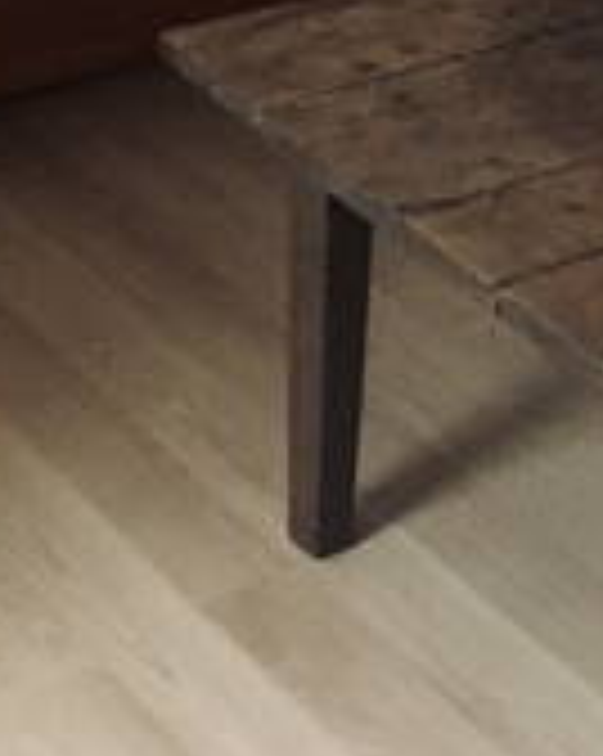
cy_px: -454
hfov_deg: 11.5
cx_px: 130
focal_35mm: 133
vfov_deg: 13.5
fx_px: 2972
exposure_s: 1/17
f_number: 2.2
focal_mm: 4.15
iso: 320
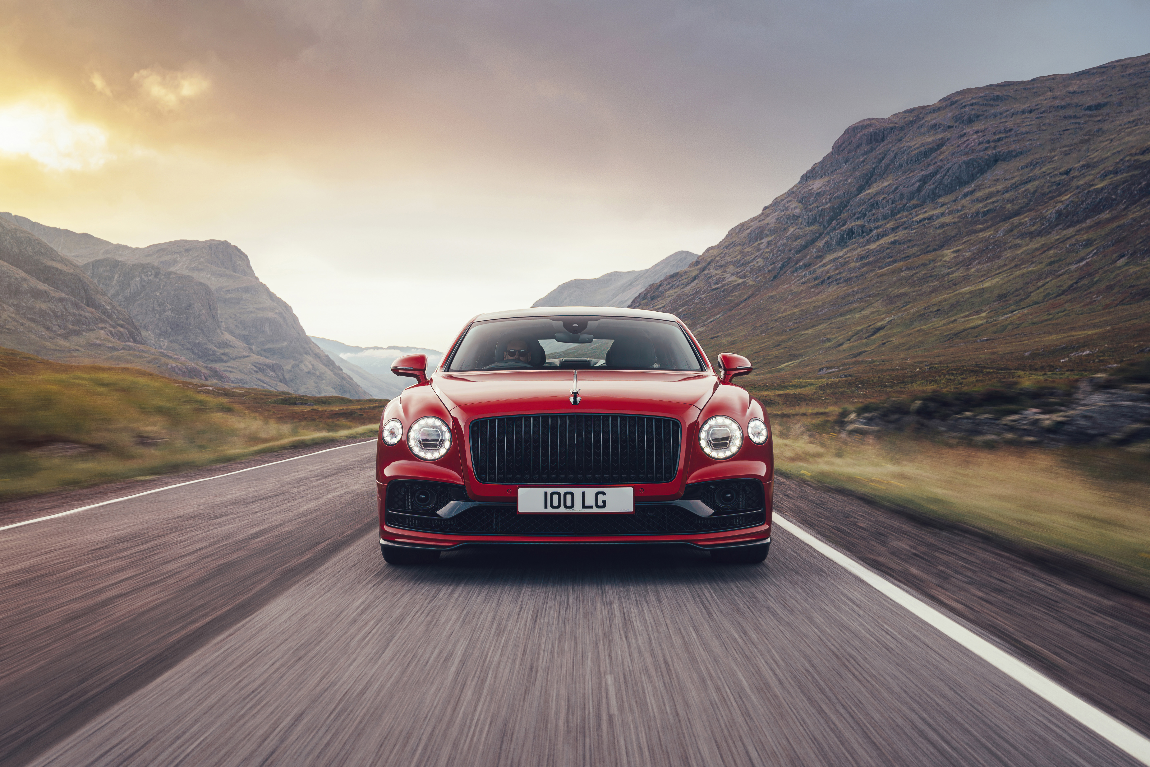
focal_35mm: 37
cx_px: 575
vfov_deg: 35.9
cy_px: 384
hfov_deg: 51.9
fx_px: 1182
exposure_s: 1/25
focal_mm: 37
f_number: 6.3
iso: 100
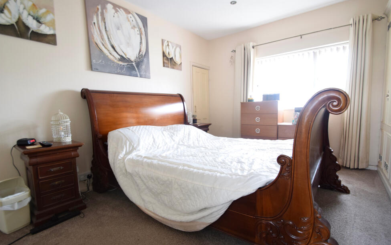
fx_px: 171
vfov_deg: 71.2
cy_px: 129
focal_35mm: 16
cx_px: 193
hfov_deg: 97.8
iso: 1000
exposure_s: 1/15
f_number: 4.5
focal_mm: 10
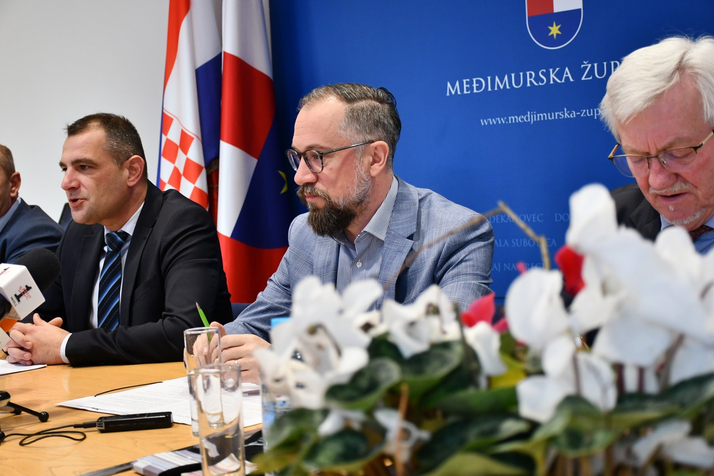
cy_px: 238
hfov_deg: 35.1
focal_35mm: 57
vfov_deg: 23.8
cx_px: 357
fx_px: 1130
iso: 1400
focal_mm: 38
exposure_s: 1/125
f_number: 4.2
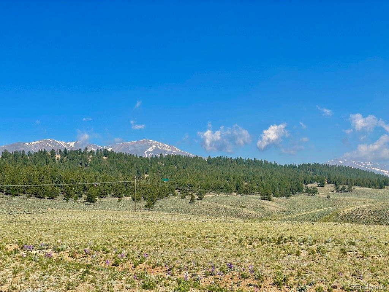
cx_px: 194
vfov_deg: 28.0
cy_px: 146
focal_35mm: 52
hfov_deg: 36.8
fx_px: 584
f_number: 2
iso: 25
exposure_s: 1/2179
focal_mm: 6
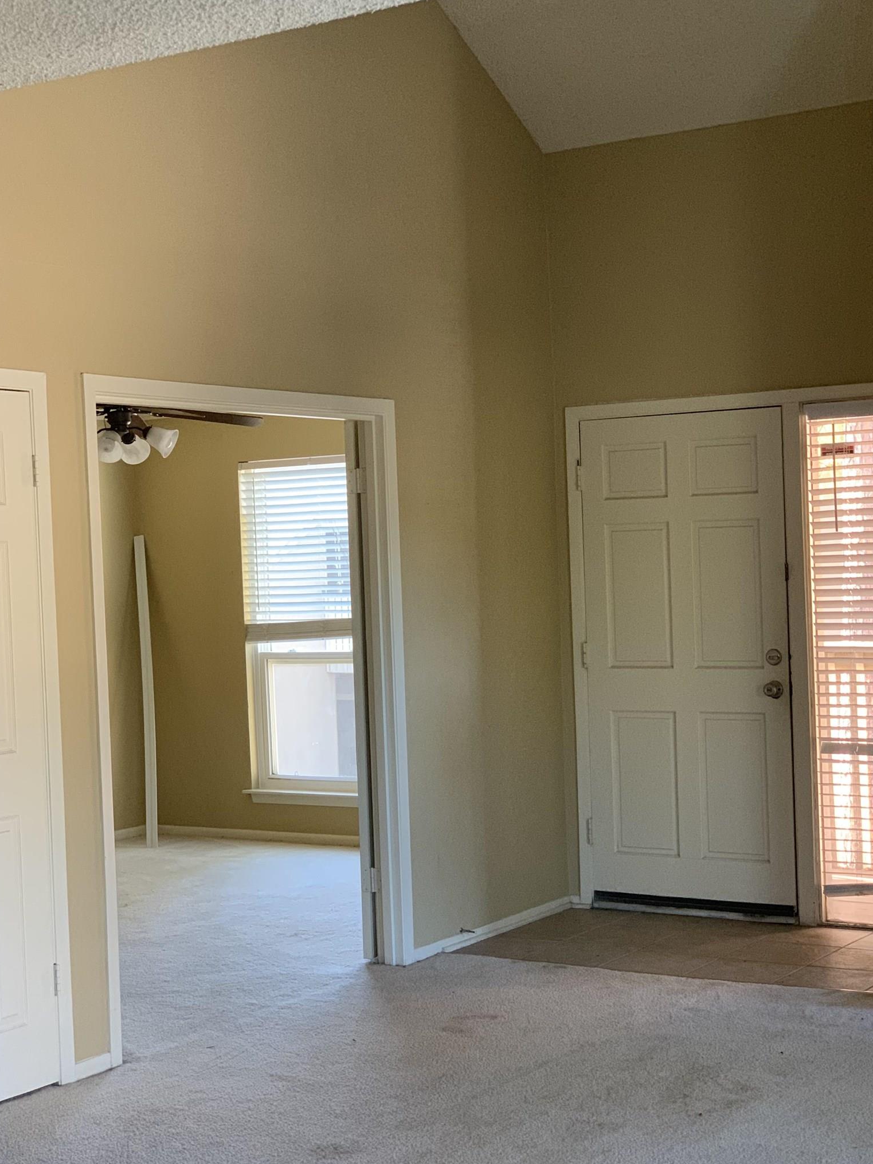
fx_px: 1984
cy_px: 613
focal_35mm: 59
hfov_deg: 24.8
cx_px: 444
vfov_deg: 32.7
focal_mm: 6
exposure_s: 1/60
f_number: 2.4
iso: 250
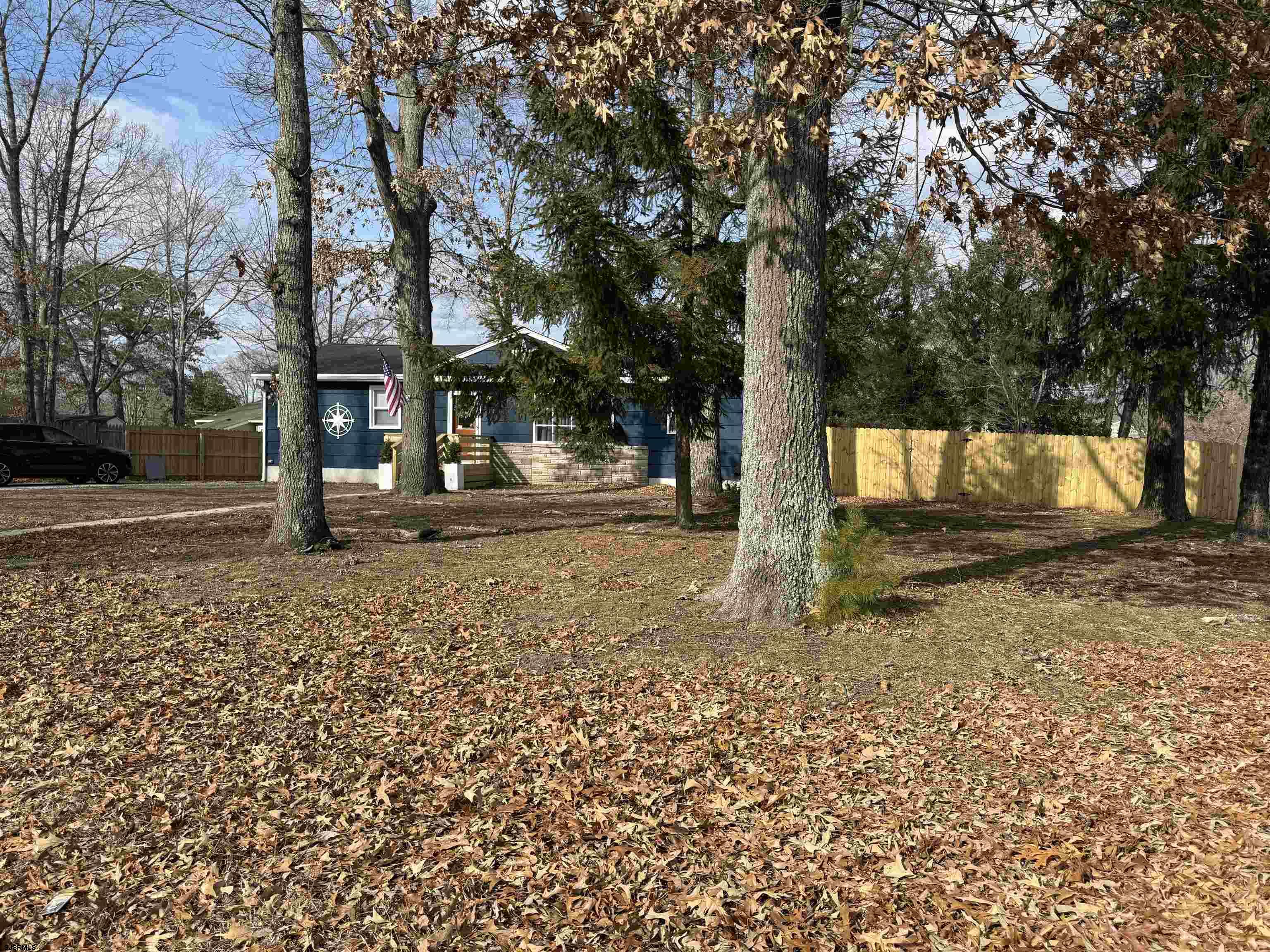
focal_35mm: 24
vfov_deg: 56.8
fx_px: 881
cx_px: 635
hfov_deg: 71.6
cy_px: 476
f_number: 1.78
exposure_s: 1/3425
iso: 80
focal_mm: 6.76
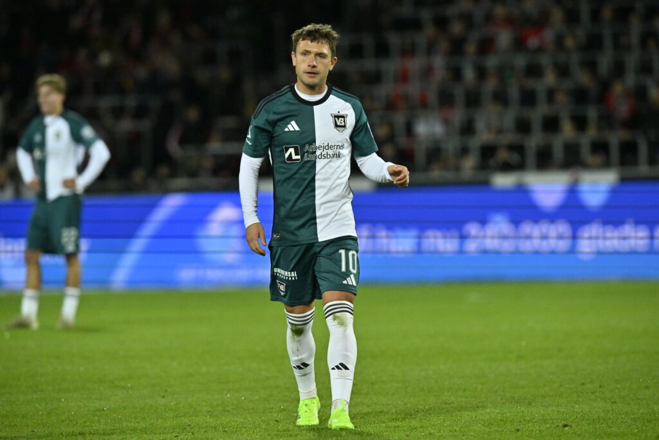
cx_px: 330
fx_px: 7323
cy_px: 220
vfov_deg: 3.4
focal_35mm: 400
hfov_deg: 5.2
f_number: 5
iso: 2000
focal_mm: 400
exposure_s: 1/2000
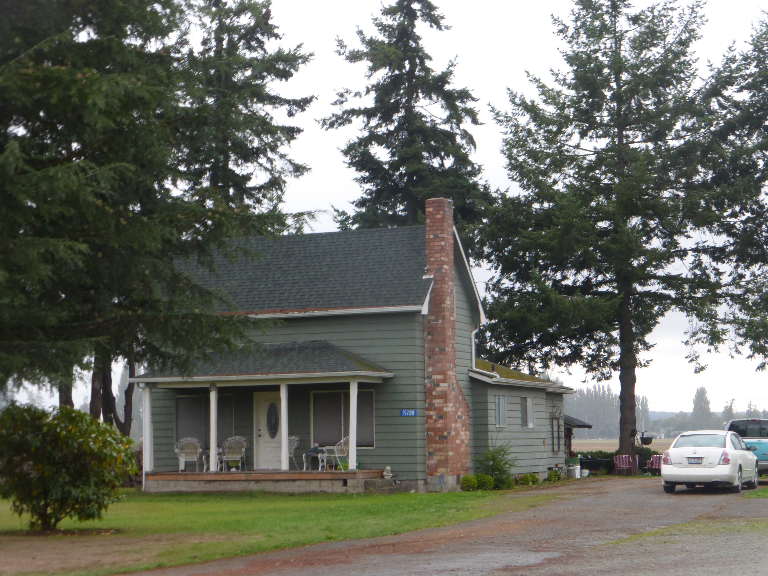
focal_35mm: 79
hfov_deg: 24.7
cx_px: 384
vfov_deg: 18.7
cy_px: 288
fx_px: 1753
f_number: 5.1
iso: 100
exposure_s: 1/80
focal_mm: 14.2
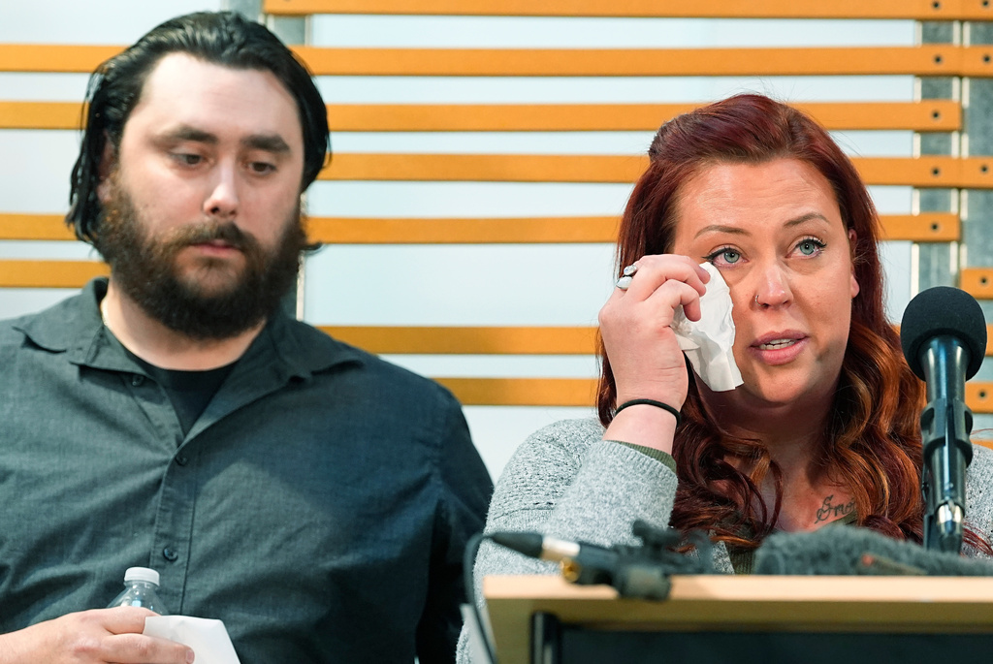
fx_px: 5798
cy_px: 332
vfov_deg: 6.6
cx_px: 496
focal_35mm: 210
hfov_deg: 9.8
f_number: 3.2
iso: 3200
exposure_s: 1/500
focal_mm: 140
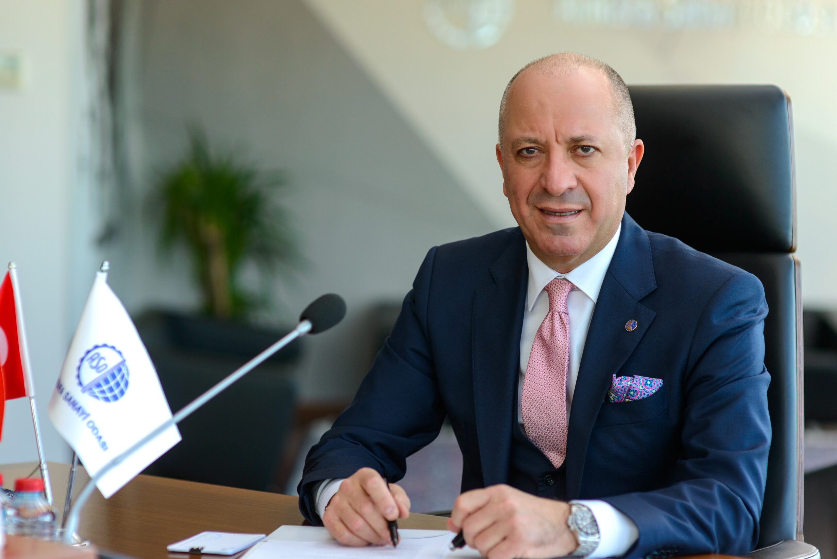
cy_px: 280
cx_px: 418
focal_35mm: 85
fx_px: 1977
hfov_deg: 23.9
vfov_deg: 16.1
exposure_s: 1/640
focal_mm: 85
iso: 320
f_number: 2.2
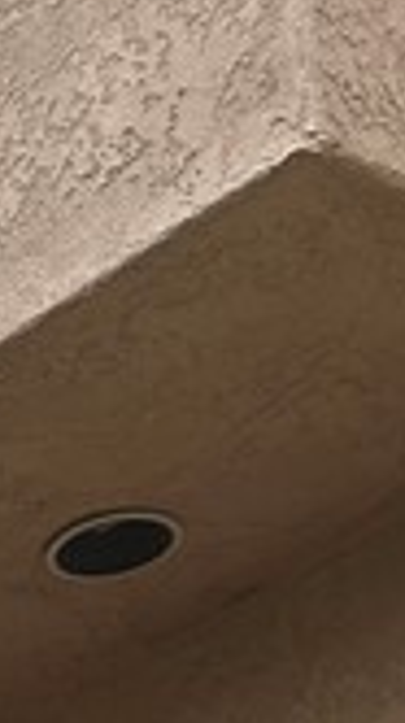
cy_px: 1394
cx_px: -1311
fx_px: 3351
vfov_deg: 11.3
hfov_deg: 5.7
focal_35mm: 175
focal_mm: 5.7
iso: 50
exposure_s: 1/5882
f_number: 1.5
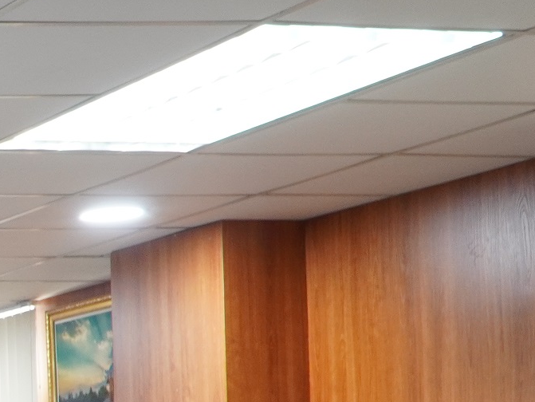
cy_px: 545
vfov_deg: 12.3
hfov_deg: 14.1
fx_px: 1794
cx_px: -548
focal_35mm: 116
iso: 640
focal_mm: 18
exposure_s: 1/40
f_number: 4
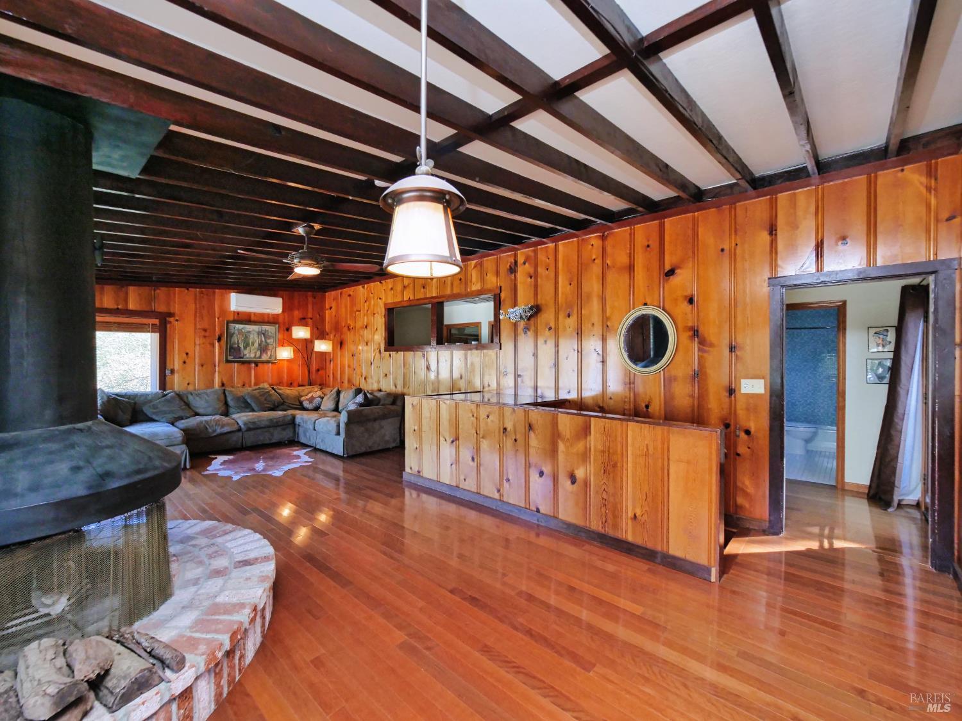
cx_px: 481
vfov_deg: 85.7
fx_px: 389
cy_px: 360
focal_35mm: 14
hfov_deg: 102.1
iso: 800
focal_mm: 7
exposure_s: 1/160
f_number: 4.5
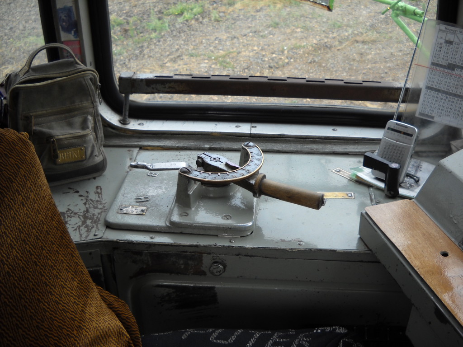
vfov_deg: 35.1
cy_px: 174
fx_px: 548
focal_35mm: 41
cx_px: 232
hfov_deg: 45.8
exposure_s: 1/64
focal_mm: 6.72
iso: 64
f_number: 3.1
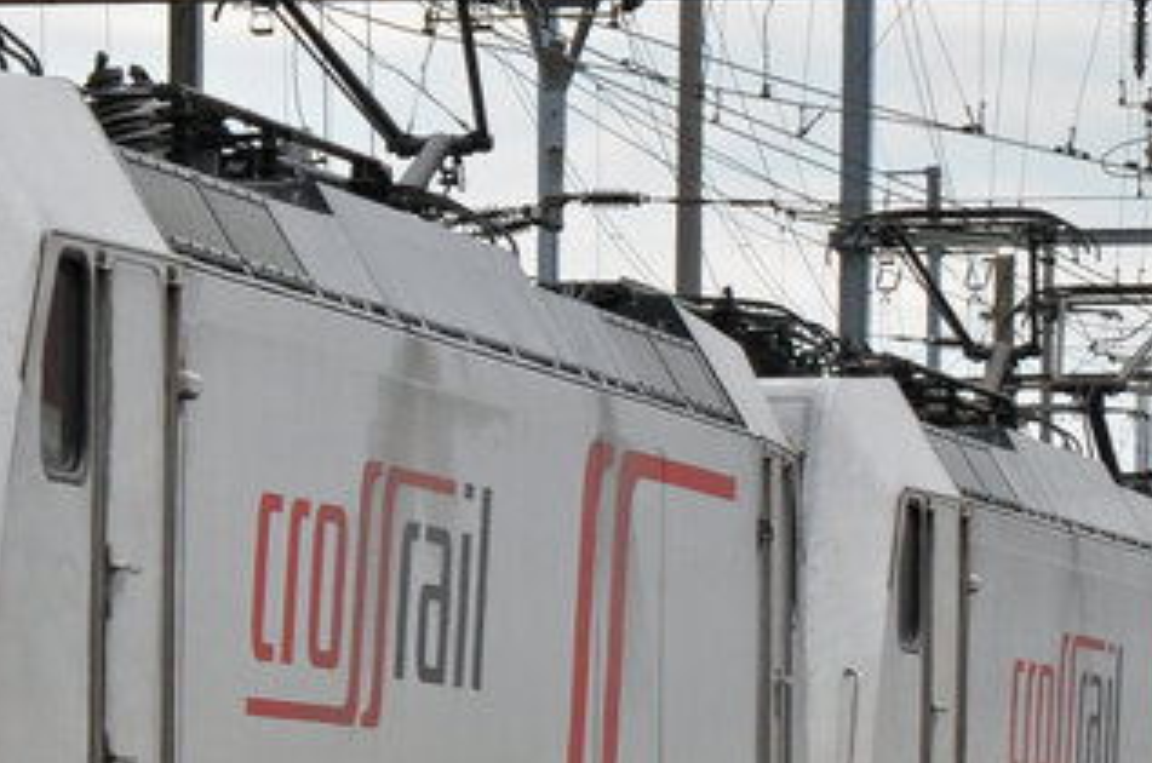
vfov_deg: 3.4
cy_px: 362
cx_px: 0
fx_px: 12710
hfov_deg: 5.2
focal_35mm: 398
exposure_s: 1/1000
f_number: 8
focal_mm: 70
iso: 400
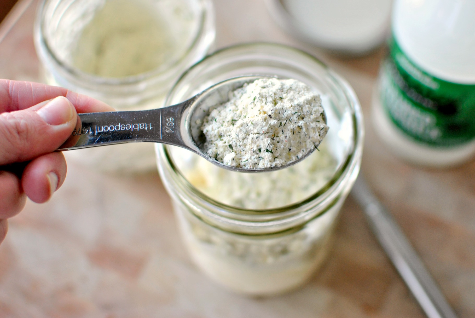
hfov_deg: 32.0
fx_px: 827
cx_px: 258
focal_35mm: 63
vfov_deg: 21.7
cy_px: 130
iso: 140
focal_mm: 35
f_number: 2.2
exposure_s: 1/100
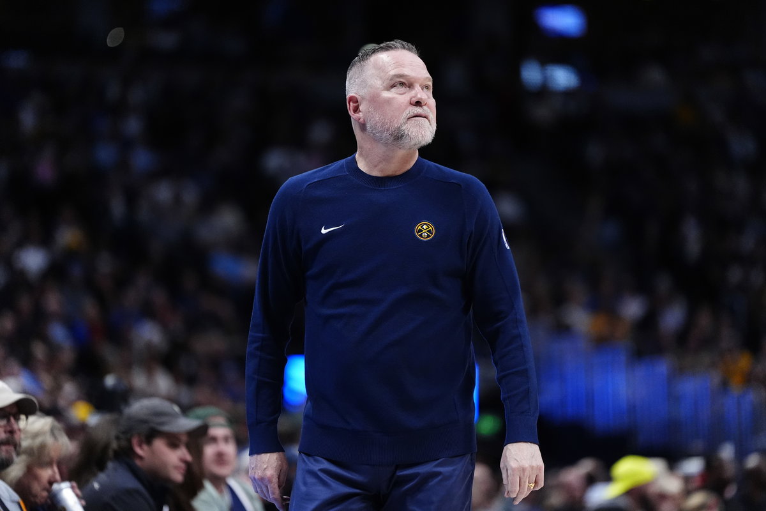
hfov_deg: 11.3
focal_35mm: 182
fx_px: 3872
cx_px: 383
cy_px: 256
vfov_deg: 7.5
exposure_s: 1/2500
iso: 5000
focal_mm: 182
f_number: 2.8
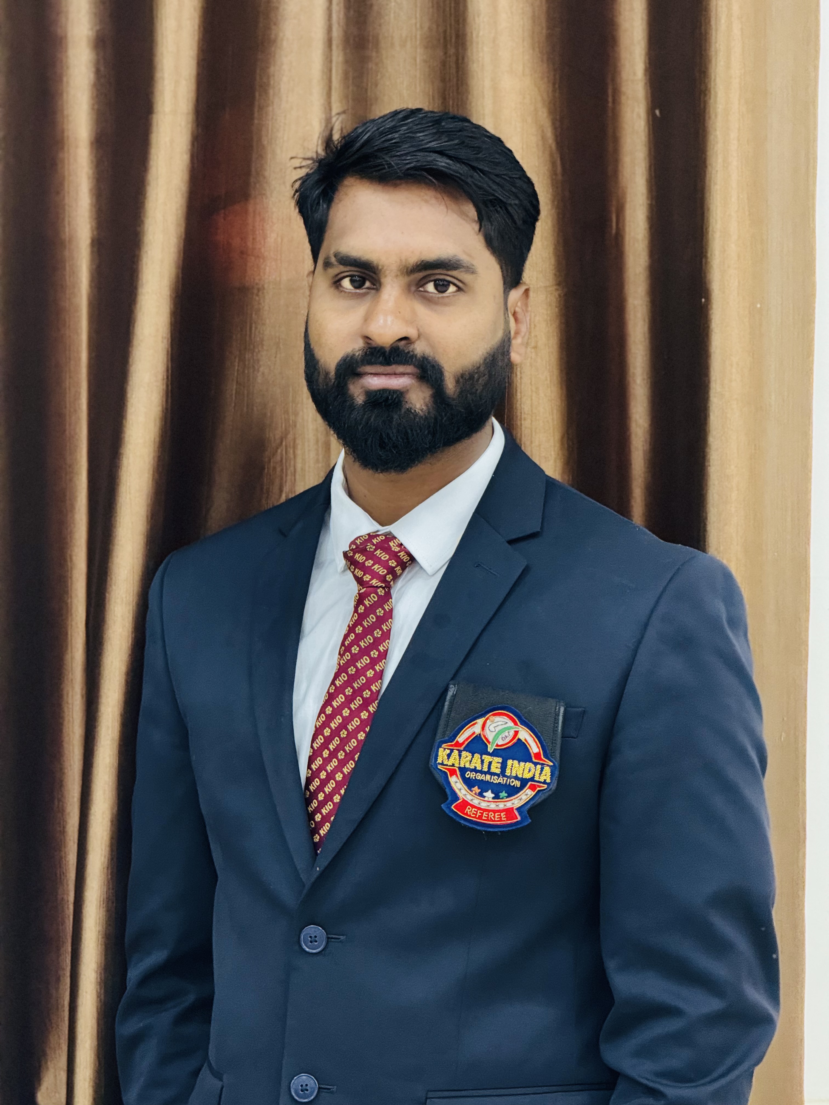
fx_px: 3832
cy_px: 552
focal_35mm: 120
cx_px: 414
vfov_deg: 16.4
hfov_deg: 12.3
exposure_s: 1/50
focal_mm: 15.66
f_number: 2.8
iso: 640
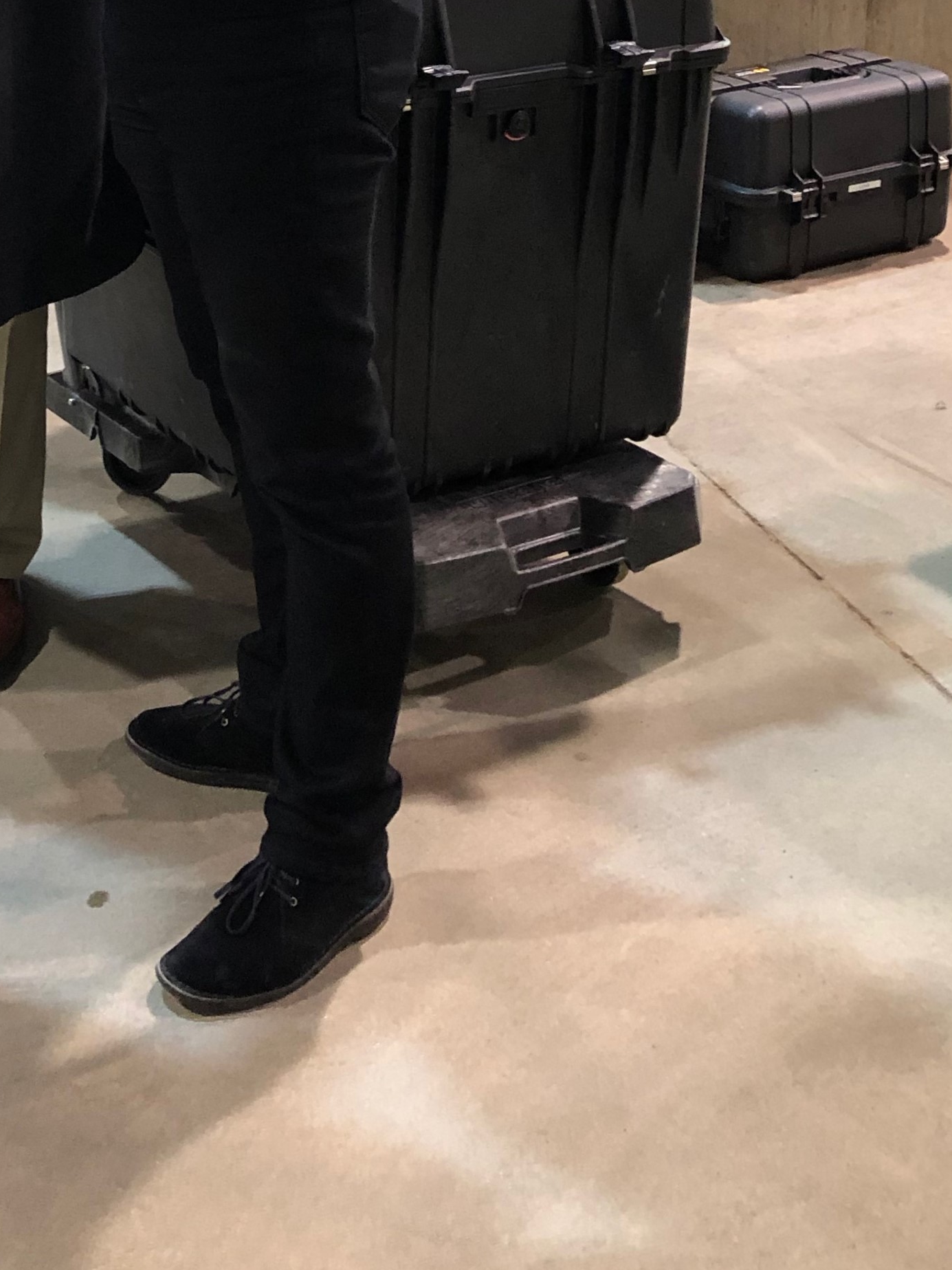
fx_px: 2054
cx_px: 86
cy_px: 1
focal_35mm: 56
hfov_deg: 25.3
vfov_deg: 31.7
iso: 100
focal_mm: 4
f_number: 1.8
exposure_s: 1/12
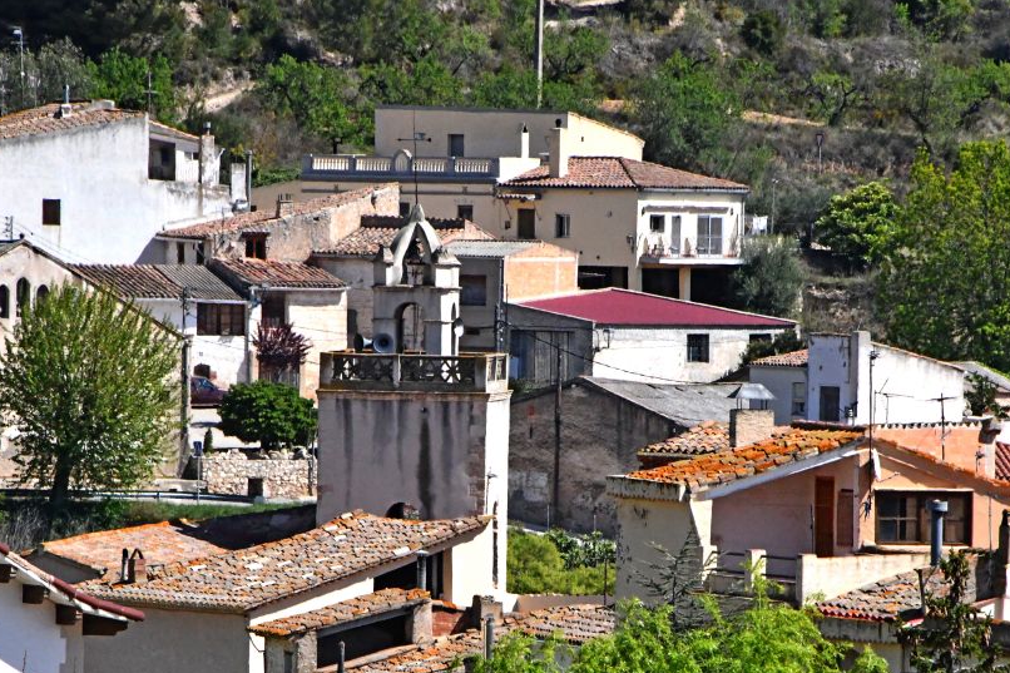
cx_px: 524
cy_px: 425
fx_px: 10686
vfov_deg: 3.6
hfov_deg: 5.4
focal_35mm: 381
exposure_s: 1/4000
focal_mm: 200
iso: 6400
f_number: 16
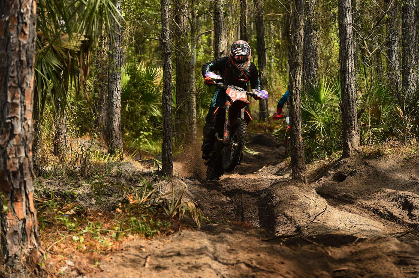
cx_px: 210
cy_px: 139
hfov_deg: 11.4
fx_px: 2094
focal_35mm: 180
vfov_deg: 7.6
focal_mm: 180
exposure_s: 1/1000
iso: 640
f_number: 5.6
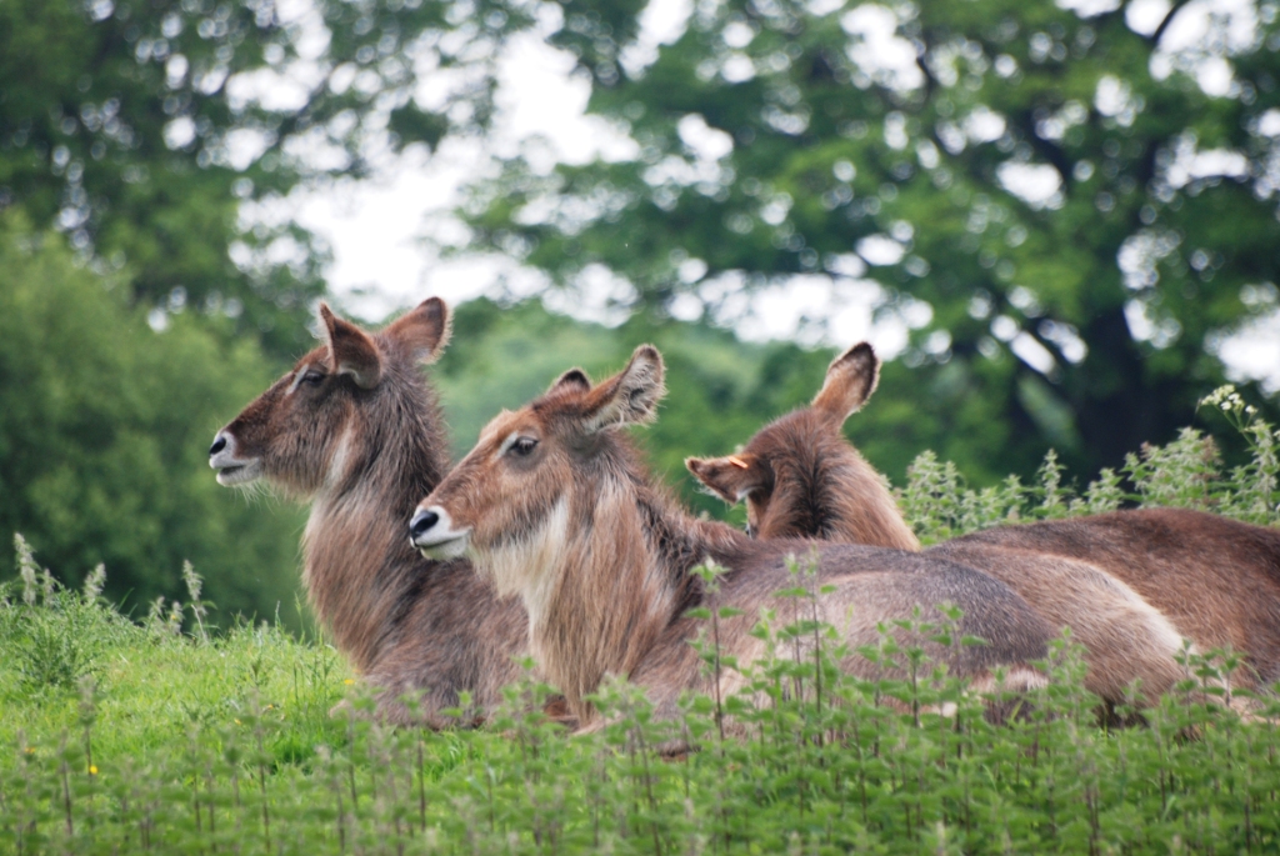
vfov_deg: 3.1
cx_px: 640
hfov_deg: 4.6
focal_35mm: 450
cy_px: 428
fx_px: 16016
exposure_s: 1/250
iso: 200
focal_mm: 300
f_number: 5.6
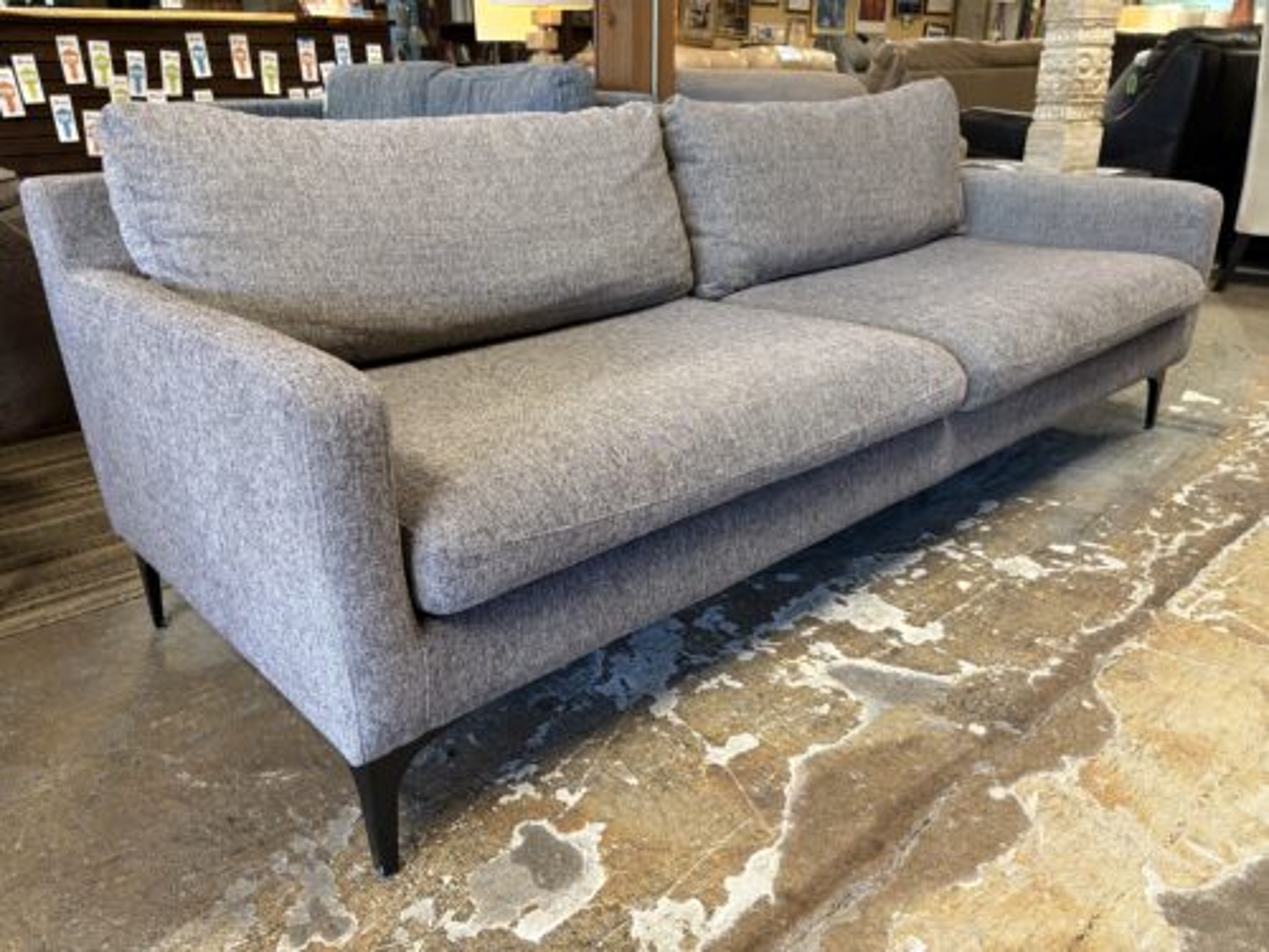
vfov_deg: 53.1
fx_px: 953
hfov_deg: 67.3
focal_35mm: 26
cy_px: 476
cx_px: 634
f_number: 1.6
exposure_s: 1/60
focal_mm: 5.96
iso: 200
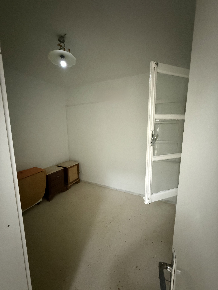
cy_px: 145
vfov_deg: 102.1
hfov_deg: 85.7
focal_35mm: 14
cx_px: 109
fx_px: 118
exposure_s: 1/33
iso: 1000
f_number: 2.2
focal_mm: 2.22
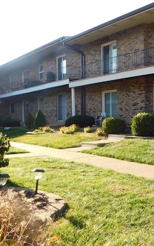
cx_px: 151
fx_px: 289
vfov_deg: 46.2
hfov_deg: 28.2
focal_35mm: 43
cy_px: 121
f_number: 3
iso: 125
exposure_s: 1/400
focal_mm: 4
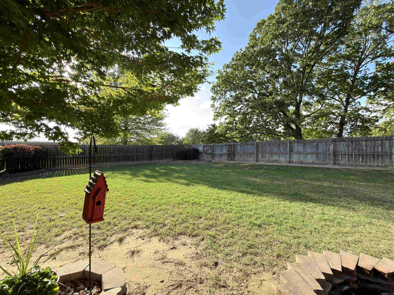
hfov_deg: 102.1
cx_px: 197
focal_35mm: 14
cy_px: 148
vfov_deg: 85.7
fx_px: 159
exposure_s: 1/216
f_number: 2.2
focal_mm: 2.22
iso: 20
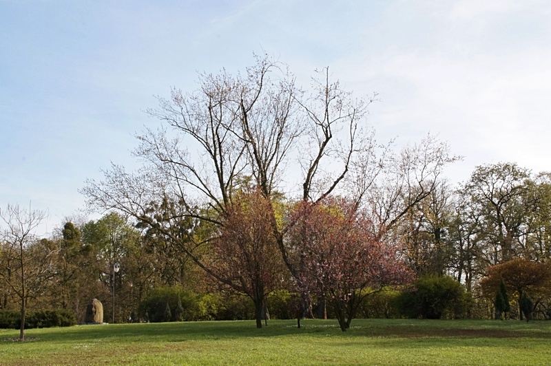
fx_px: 795
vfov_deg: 25.9
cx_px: 276
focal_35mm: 52
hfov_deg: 38.2
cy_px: 183
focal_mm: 35
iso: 800
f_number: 25
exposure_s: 1/125
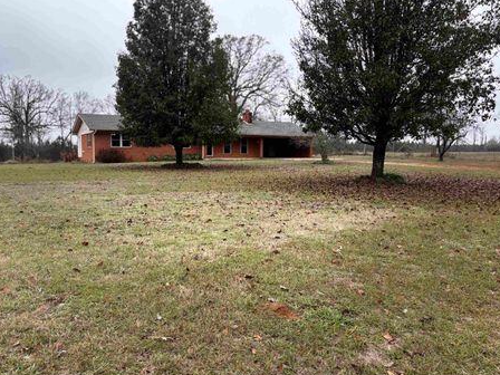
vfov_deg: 48.2
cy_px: 187
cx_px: 240
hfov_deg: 61.6
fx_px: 419
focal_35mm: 29
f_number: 1.6
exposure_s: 1/722
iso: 50
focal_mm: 5.96
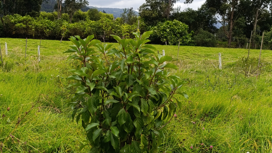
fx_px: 411
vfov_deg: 21.1
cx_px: 122
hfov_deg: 36.6
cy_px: 82
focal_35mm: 57
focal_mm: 6.14
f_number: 1.6
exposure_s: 1/229
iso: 50
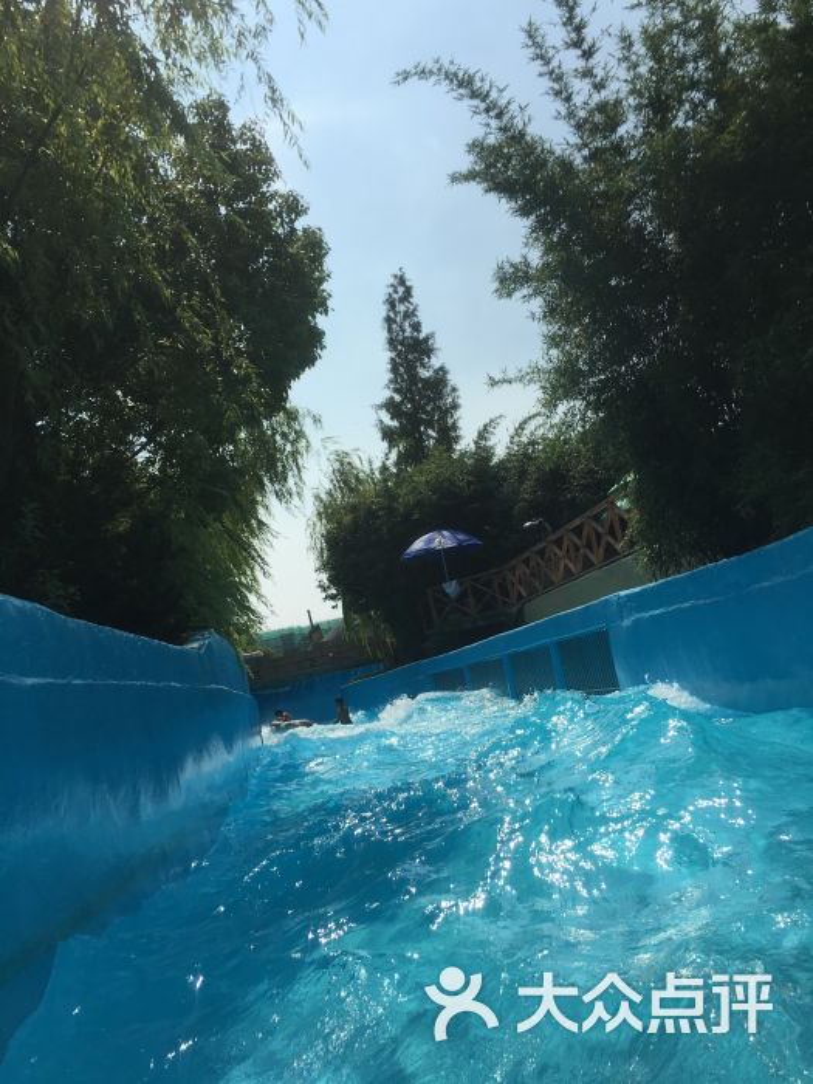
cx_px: 406
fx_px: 908
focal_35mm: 29
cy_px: 542
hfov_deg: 48.2
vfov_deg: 61.7
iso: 25
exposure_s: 1/3663
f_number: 2.2
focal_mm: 4.15
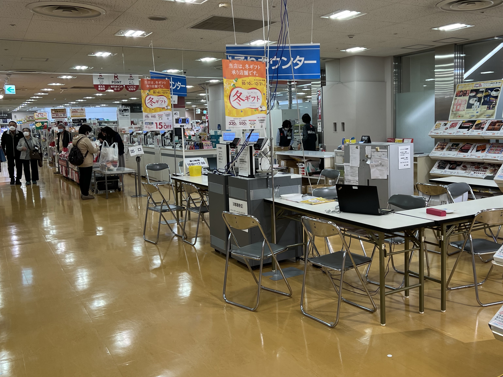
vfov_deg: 41.8
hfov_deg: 53.4
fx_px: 494
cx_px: 313
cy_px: 176
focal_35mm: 34
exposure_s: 1/100
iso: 50
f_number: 1.5
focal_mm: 5.7
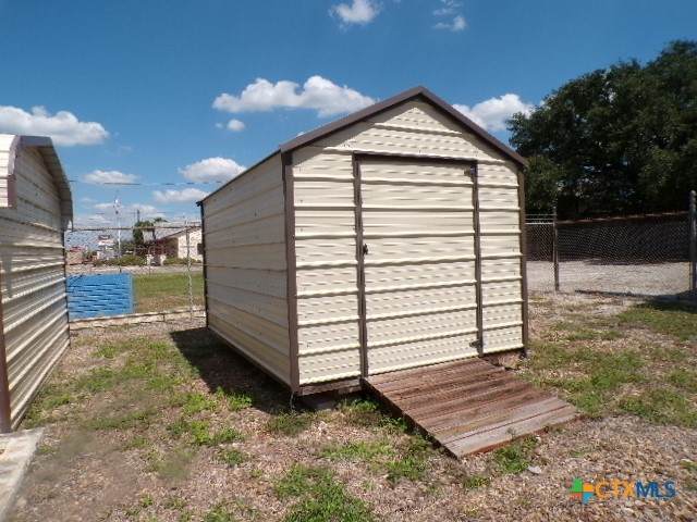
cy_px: 261
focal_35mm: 24
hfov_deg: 71.6
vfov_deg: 56.8
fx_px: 483
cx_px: 348
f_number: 5.8
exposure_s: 1/640
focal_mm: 4.3
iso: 100
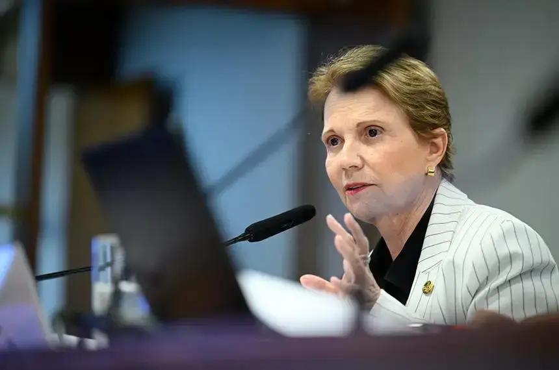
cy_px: 185
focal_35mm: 175
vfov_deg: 7.8
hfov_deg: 11.8
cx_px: 280
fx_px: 2712
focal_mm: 175
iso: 1250
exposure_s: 1/160
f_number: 2.8
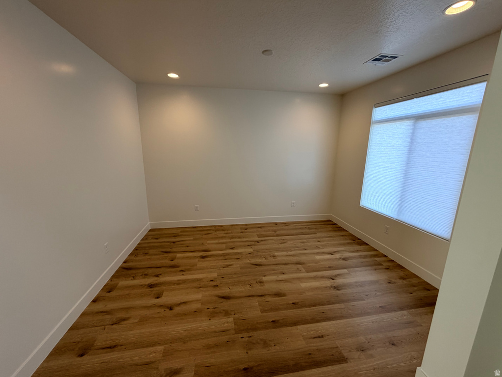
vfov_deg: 85.7
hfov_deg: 102.1
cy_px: 188
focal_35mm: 14
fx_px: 203
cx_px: 251
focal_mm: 2.22
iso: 100
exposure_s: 1/120
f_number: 2.2
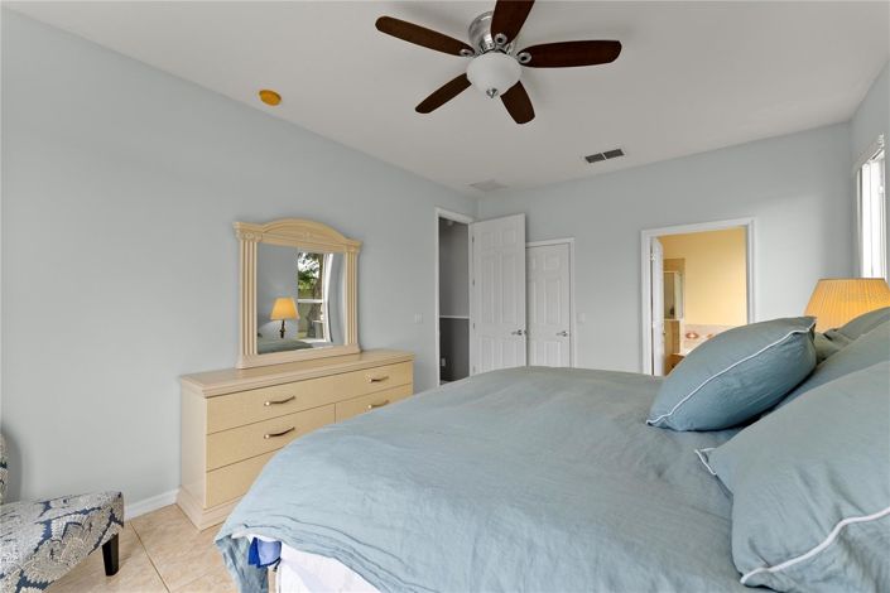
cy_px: 296
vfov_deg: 81.2
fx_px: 346
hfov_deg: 104.3
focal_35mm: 14
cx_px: 445
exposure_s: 1/20
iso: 250
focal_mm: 14
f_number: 7.1
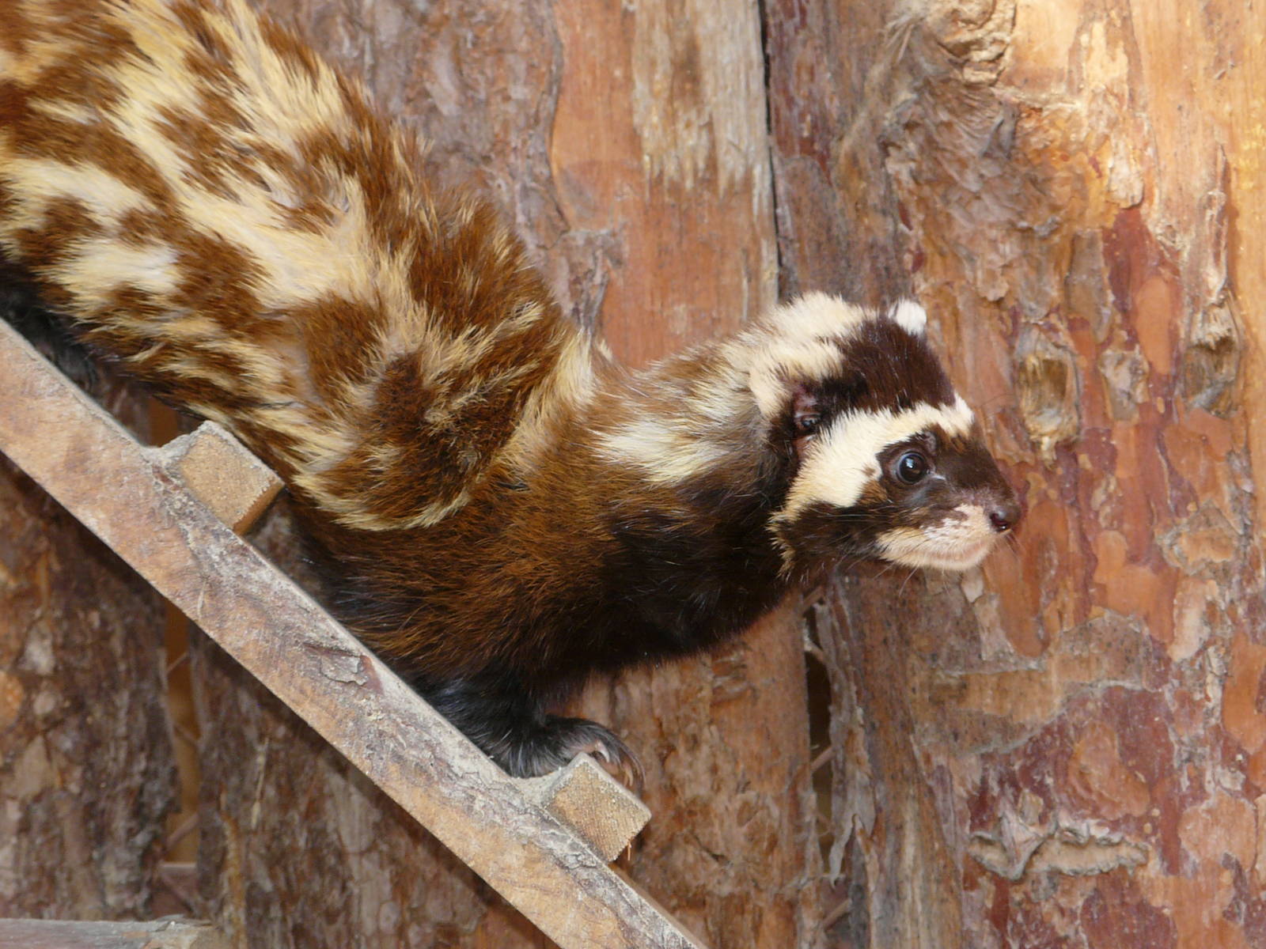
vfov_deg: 4.6
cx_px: 633
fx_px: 11740
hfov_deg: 6.2
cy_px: 474
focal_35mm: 321
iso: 100
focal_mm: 41.5
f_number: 3.6
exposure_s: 1/80
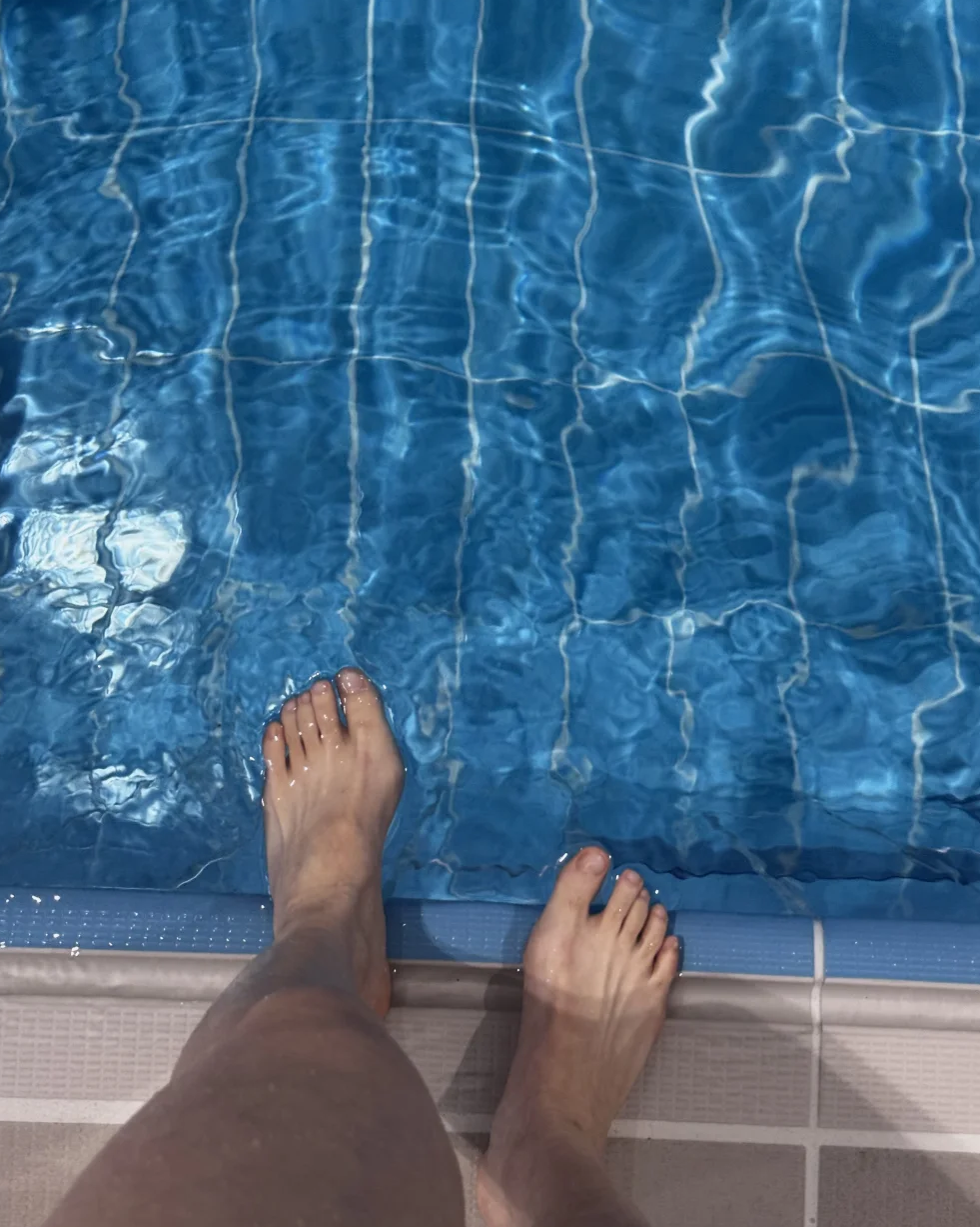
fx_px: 1995
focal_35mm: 55
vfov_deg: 34.2
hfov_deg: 27.6
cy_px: 618
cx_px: 531
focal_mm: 6.76
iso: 80
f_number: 1.78
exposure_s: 1/50
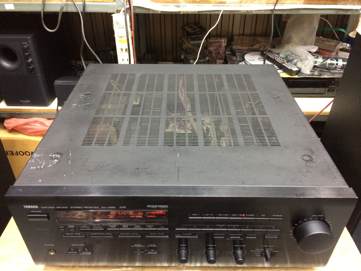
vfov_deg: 48.2
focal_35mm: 29
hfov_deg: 61.7
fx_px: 302
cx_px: 180
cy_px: 136
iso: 320
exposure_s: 1/17
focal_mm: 4.15
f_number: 2.2
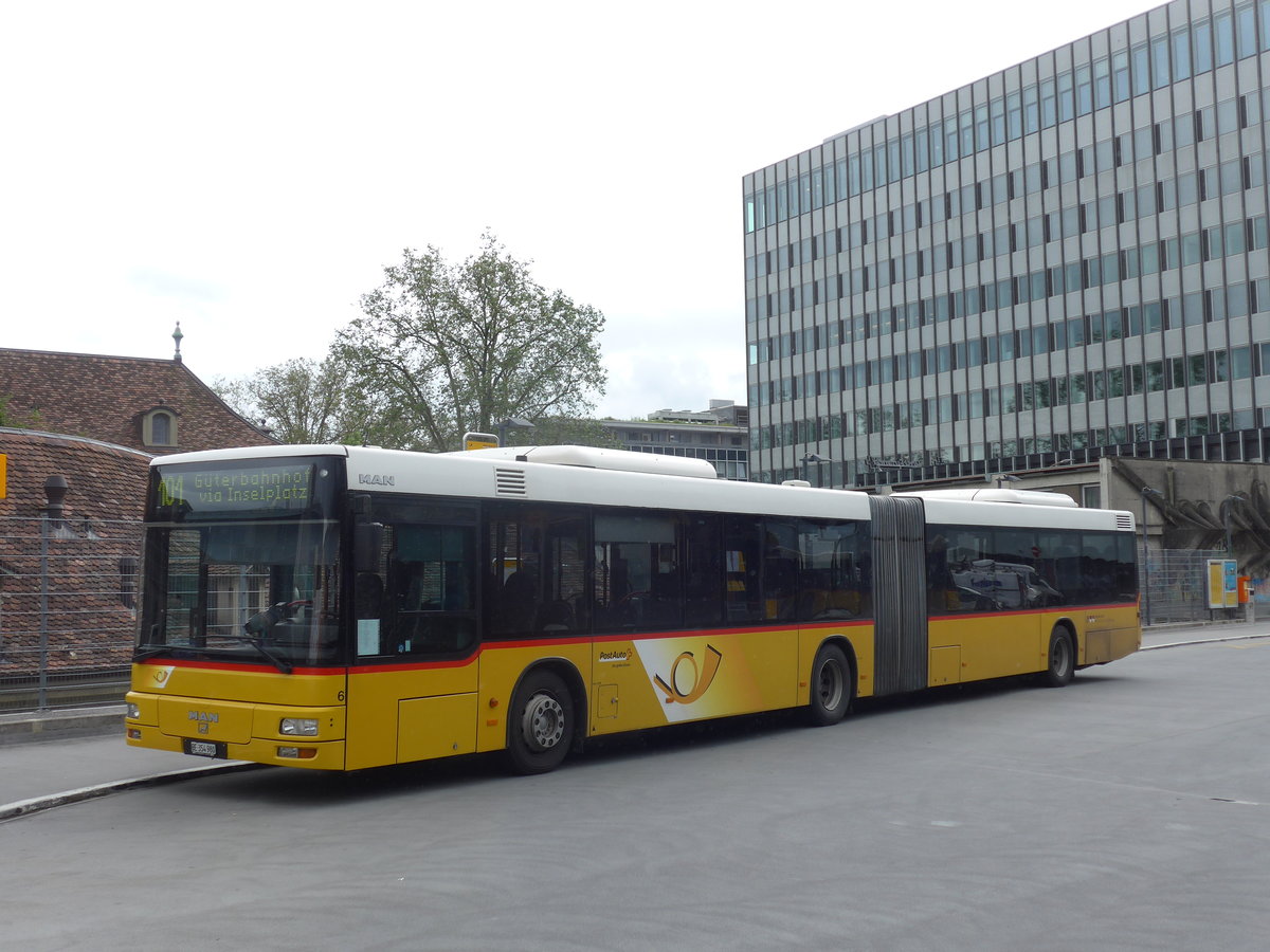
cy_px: 476
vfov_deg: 35.1
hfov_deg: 45.8
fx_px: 1504
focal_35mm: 41
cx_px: 635
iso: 80
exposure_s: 1/1000
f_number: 2.8
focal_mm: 8.4
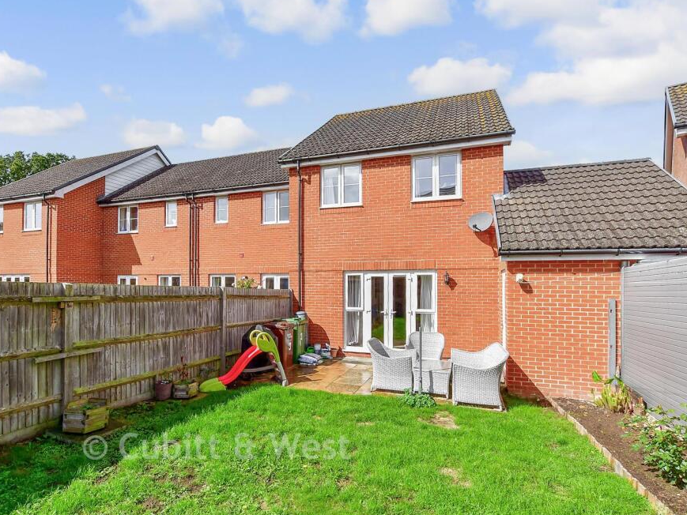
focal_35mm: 17
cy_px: 262
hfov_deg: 91.0
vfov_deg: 74.7
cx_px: 345
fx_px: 337
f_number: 8
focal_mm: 10
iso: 320
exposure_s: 1/500
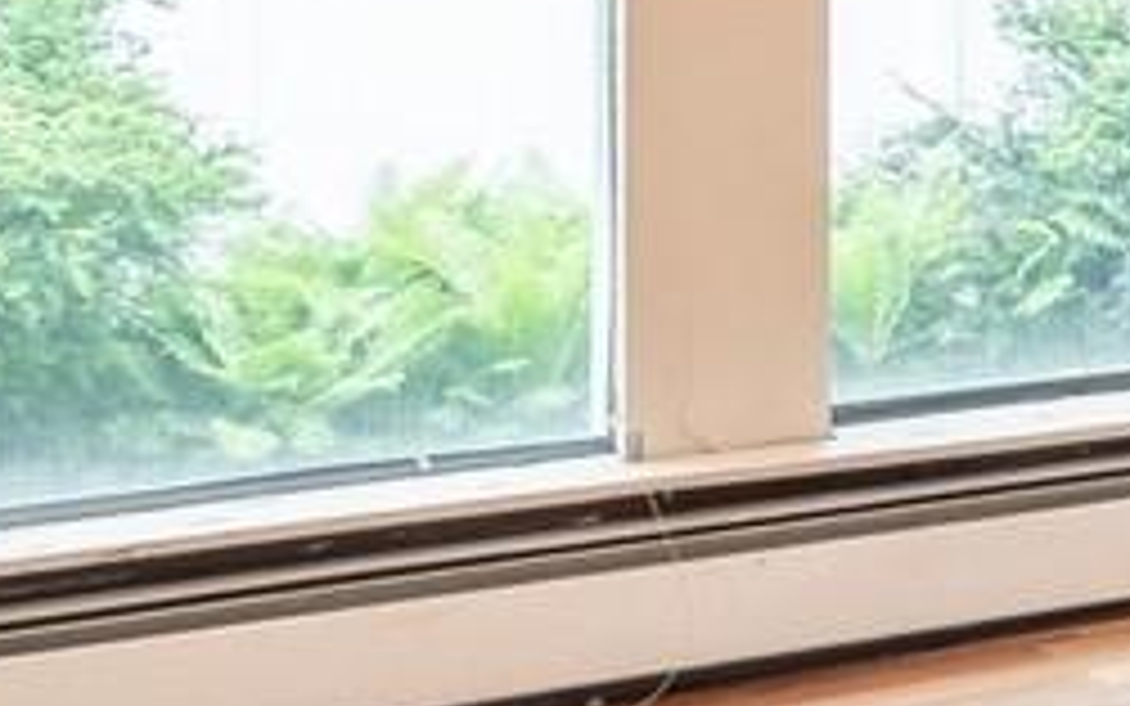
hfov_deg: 13.8
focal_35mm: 104
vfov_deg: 12.3
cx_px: 2746
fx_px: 3204
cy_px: -112
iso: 200
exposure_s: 1/2.5
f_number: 9
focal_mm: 16
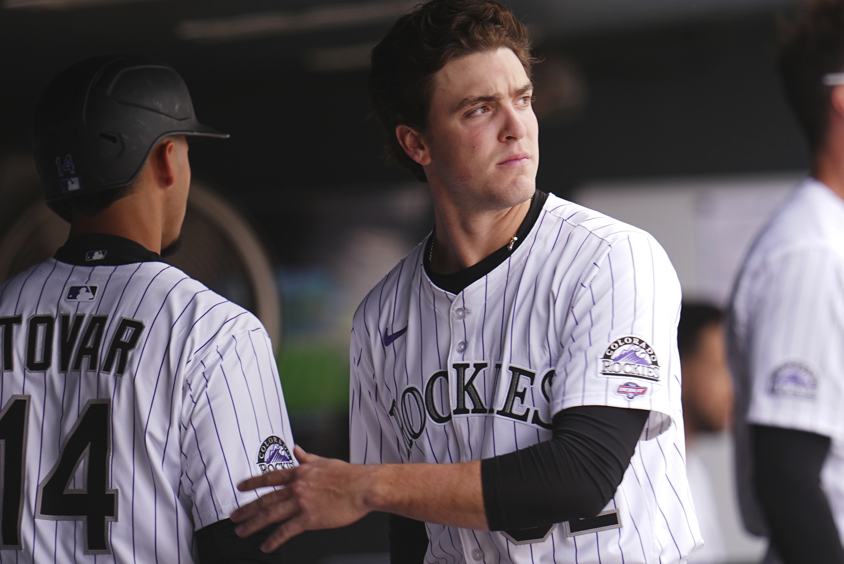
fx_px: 14079
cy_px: 282
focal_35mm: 600
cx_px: 422
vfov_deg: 2.3
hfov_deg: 3.4
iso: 200
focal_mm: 400
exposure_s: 1/400
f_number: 3.5
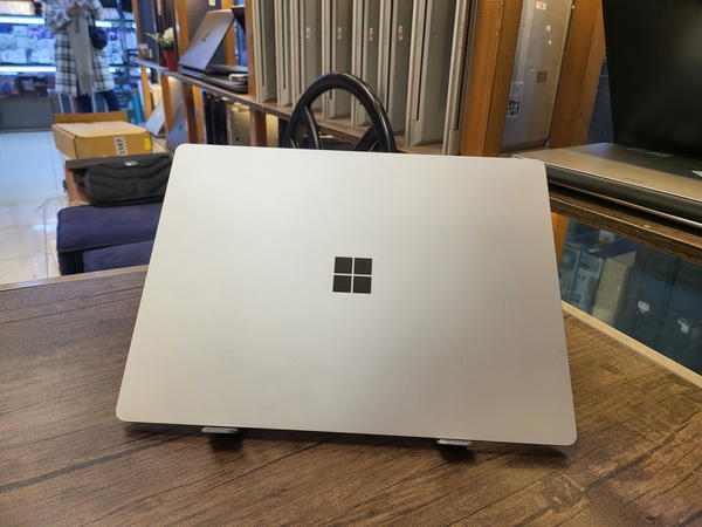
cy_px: 264
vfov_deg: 56.8
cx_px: 351
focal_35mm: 24
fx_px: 487
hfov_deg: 71.6
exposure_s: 1/103
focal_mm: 5
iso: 40
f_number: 1.8
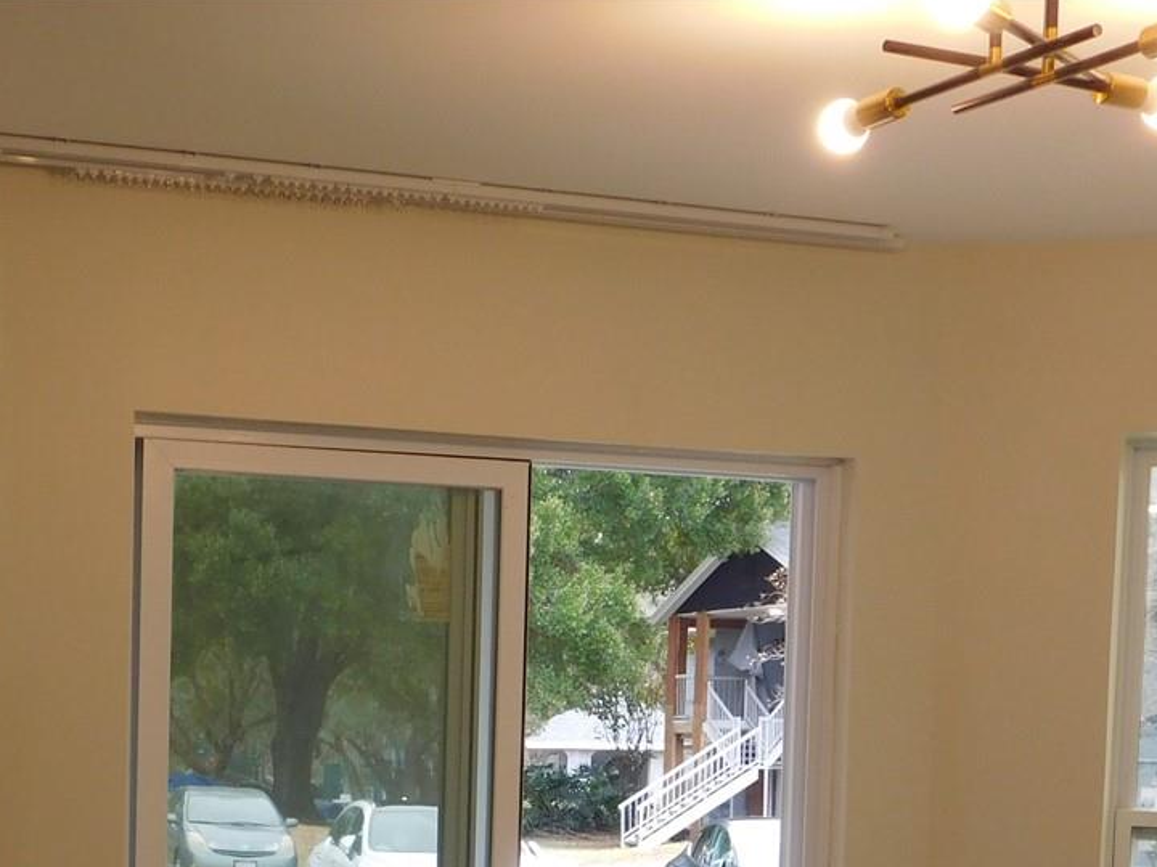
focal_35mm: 80
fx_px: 2674
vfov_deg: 17.8
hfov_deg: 24.1
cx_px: 244
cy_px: 959
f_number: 3.5
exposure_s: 1/40
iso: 125
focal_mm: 6.3
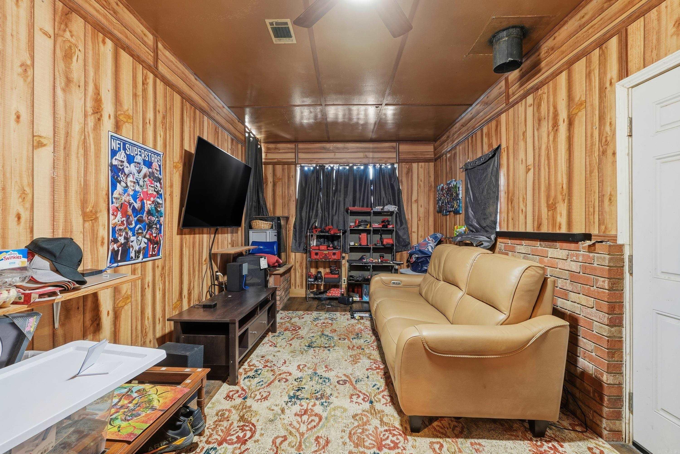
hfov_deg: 100.4
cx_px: 340
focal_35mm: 15
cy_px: 227
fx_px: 283
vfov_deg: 77.3
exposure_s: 1/2.5
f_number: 9
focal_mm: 10
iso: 250
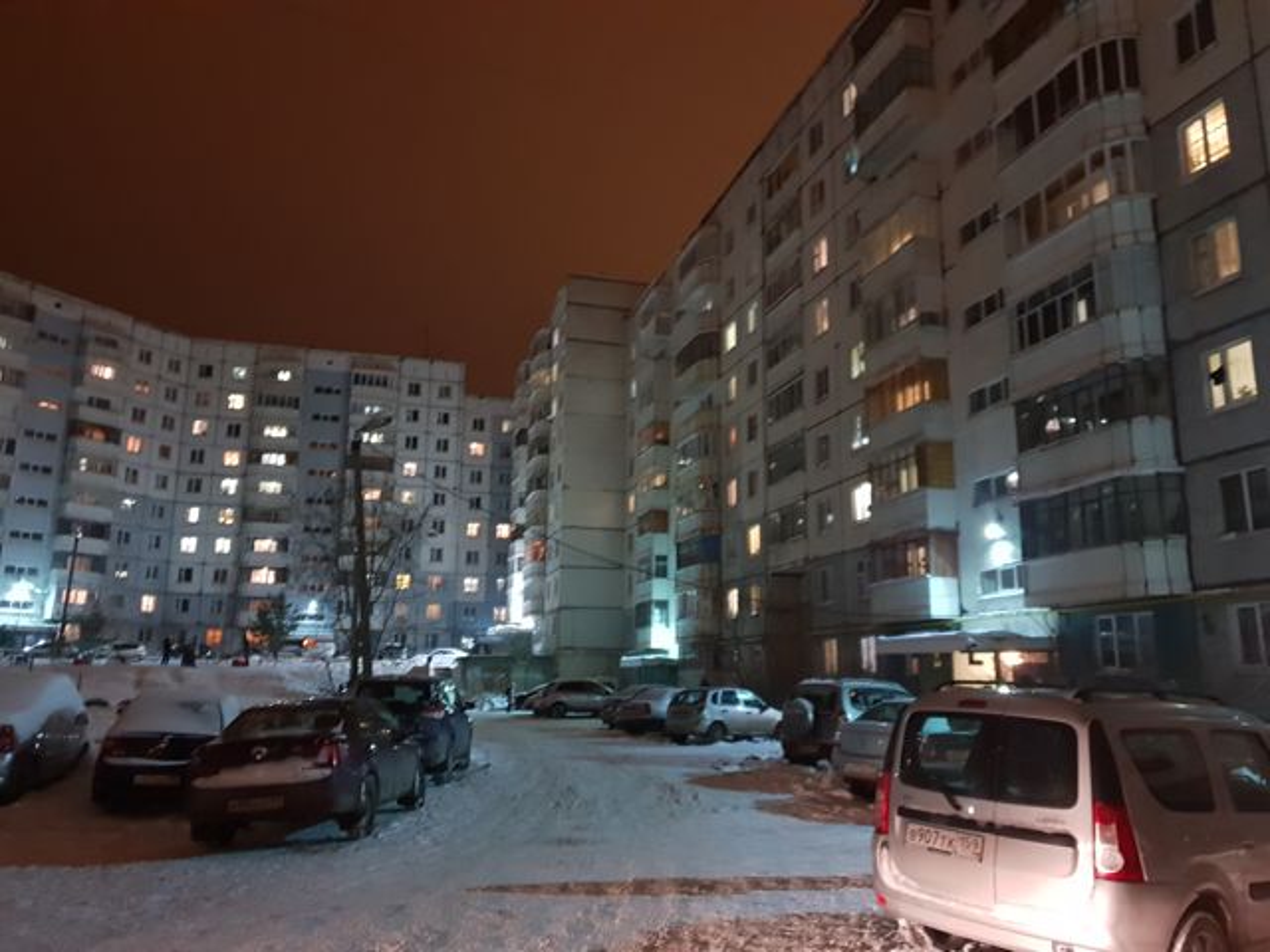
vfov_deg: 53.1
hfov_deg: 67.3
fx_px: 954
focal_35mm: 26
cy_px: 476
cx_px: 635
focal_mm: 4.3
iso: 500
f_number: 1.5
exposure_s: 1/10
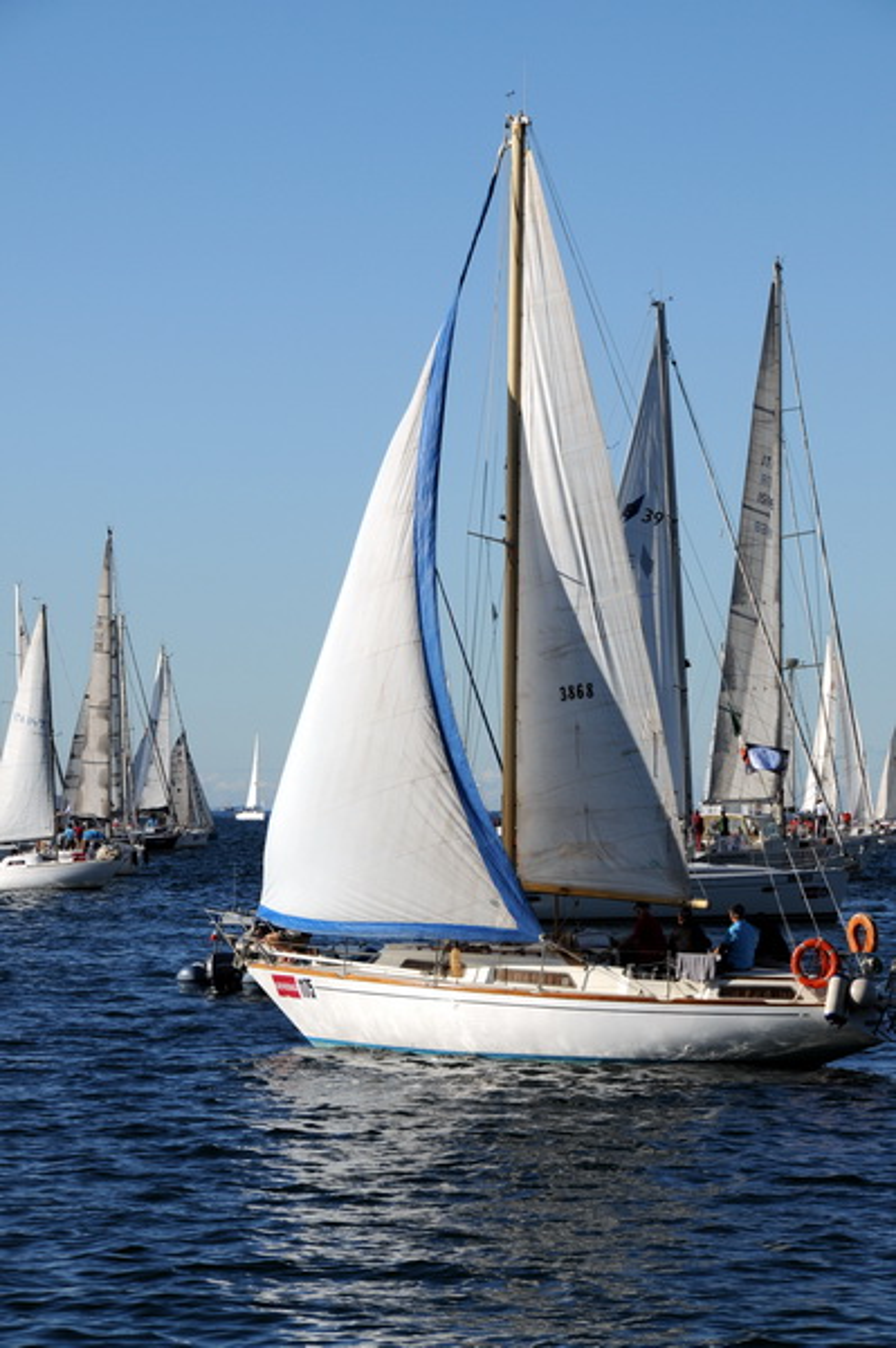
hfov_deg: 9.6
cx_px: 448
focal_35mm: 142
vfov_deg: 14.4
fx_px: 5329
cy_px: 674
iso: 200
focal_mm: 95
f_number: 11
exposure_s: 1/500
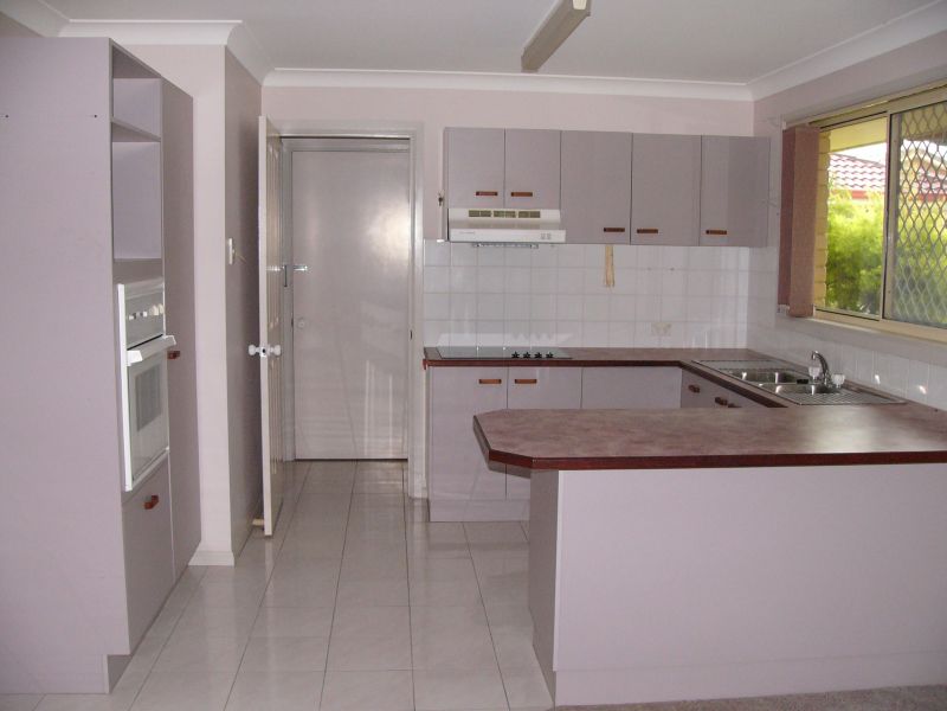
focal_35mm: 36
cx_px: 474
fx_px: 985
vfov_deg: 39.7
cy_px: 356
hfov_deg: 51.4
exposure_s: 1/100
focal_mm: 6
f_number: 2.8
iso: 200
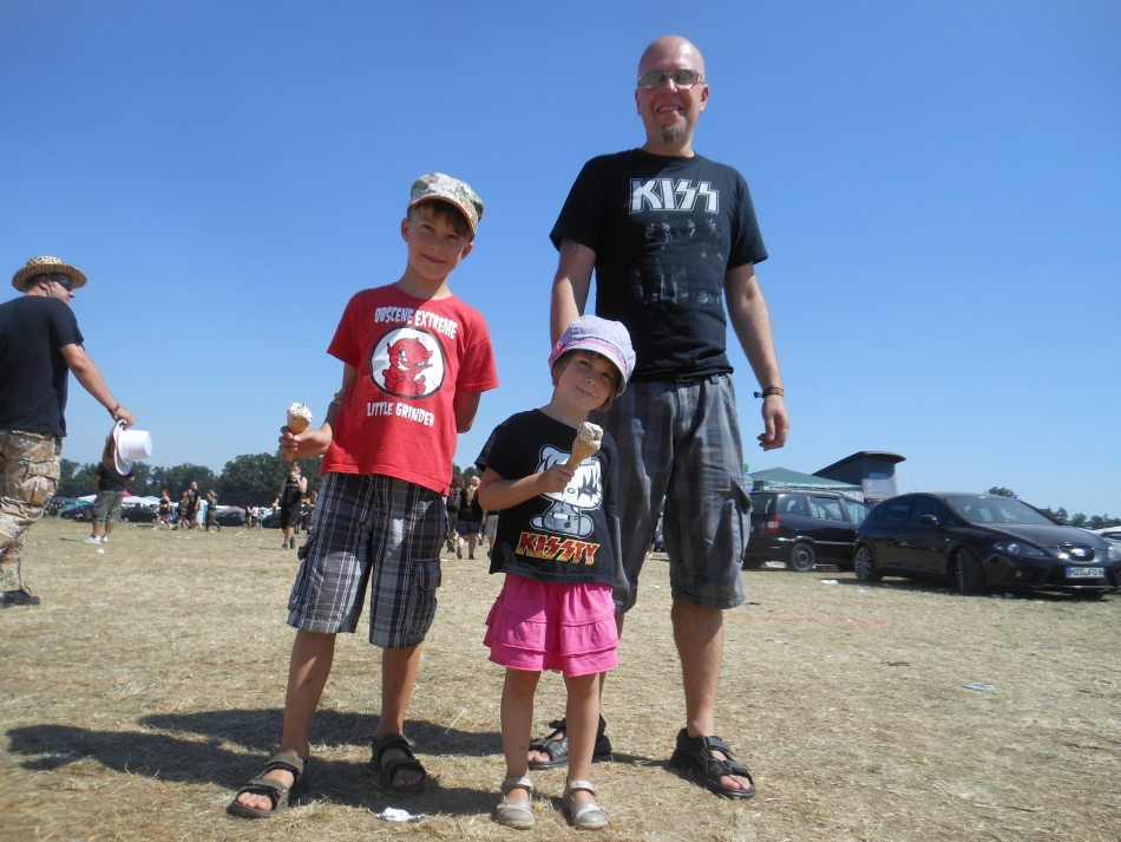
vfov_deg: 54.9
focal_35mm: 25
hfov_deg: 69.4
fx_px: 810
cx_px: 560
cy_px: 421
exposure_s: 1/1250
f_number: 3.2
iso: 80
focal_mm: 4.5
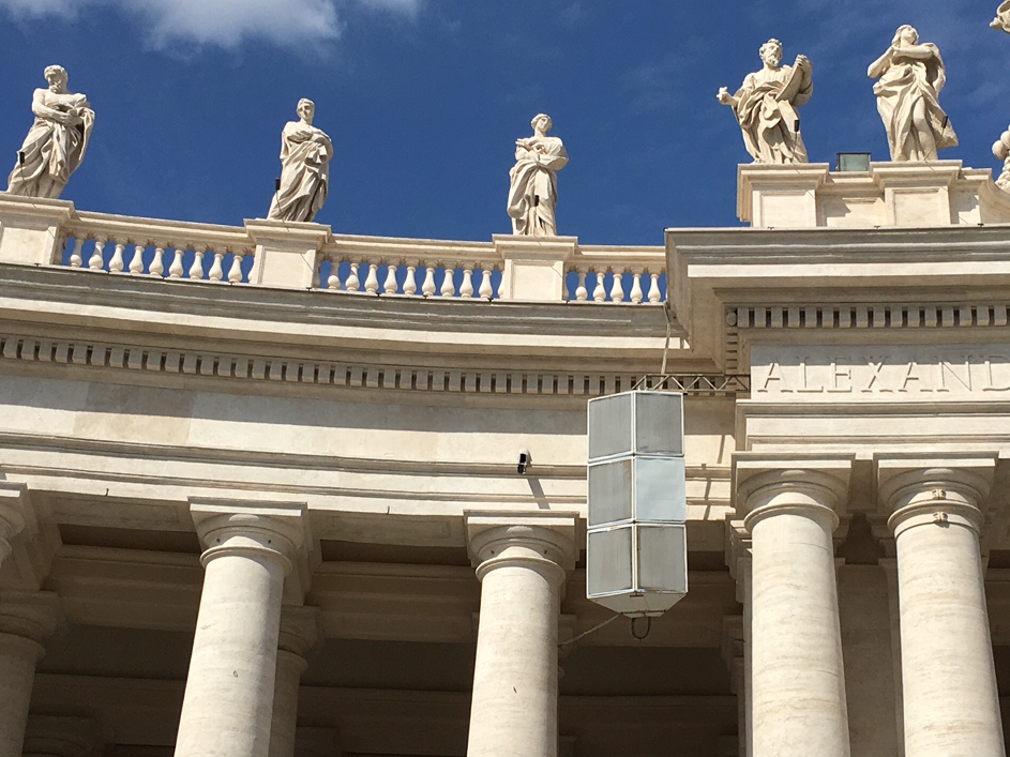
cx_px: 632
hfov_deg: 31.1
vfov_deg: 23.6
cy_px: 369
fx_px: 1809
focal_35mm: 62
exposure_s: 1/3344
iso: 25
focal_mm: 4.15
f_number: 2.2
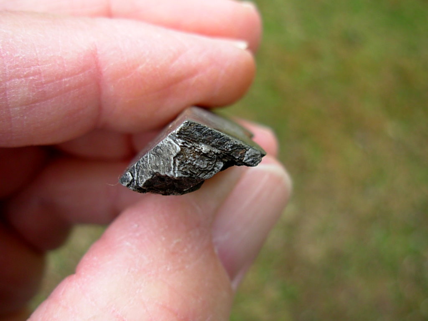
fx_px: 470
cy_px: 160
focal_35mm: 38
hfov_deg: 49.0
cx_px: 214
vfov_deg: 37.7
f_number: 2.9
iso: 50
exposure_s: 1/171
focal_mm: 6.3
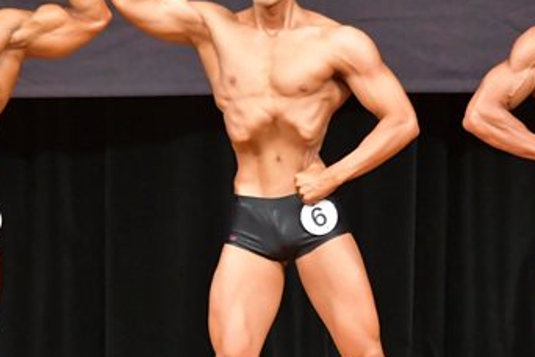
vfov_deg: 2.3
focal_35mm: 611
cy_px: 219
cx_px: 311
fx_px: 9079
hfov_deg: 3.4
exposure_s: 1/400
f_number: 5.6
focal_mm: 180
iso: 8000
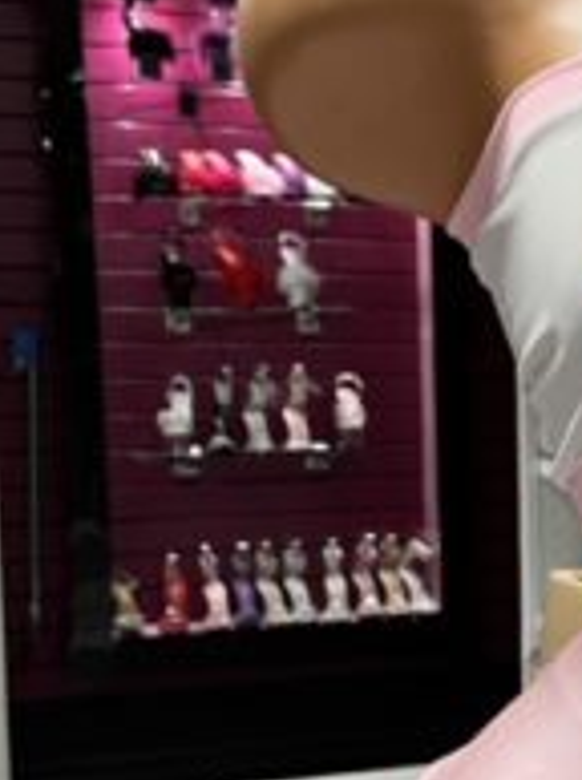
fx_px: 1822
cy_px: 550
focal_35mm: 81
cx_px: 905
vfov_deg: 24.0
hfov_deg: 16.4
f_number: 1.6
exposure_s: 1/60
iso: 80
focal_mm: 5.1
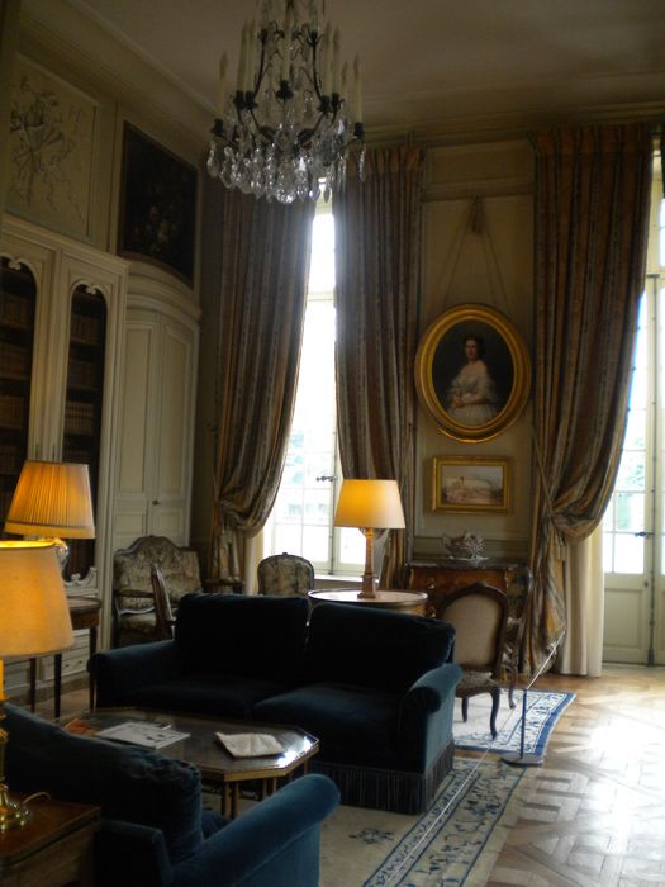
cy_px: 444
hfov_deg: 40.7
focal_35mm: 35
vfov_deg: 52.6
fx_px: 897
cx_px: 332
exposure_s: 1/65
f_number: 3.1
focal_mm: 6.3
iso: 272
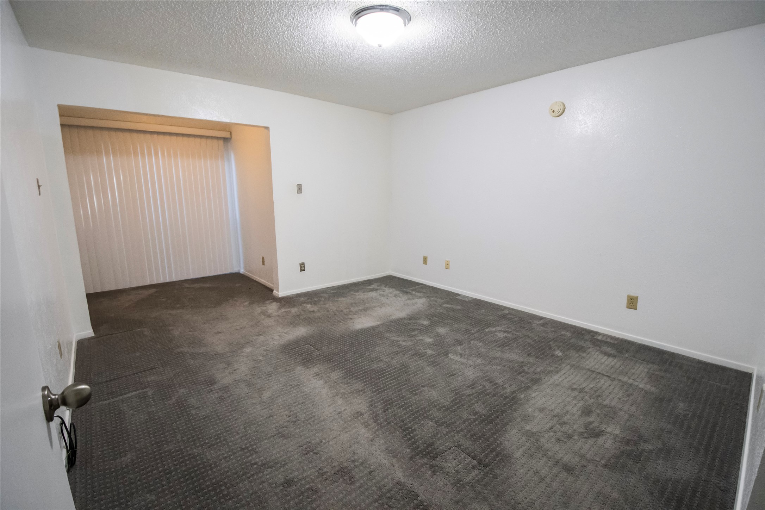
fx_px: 319
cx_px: 382
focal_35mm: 15
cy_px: 255
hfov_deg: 100.4
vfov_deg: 77.3
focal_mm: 10
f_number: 5
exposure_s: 1/160
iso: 3200
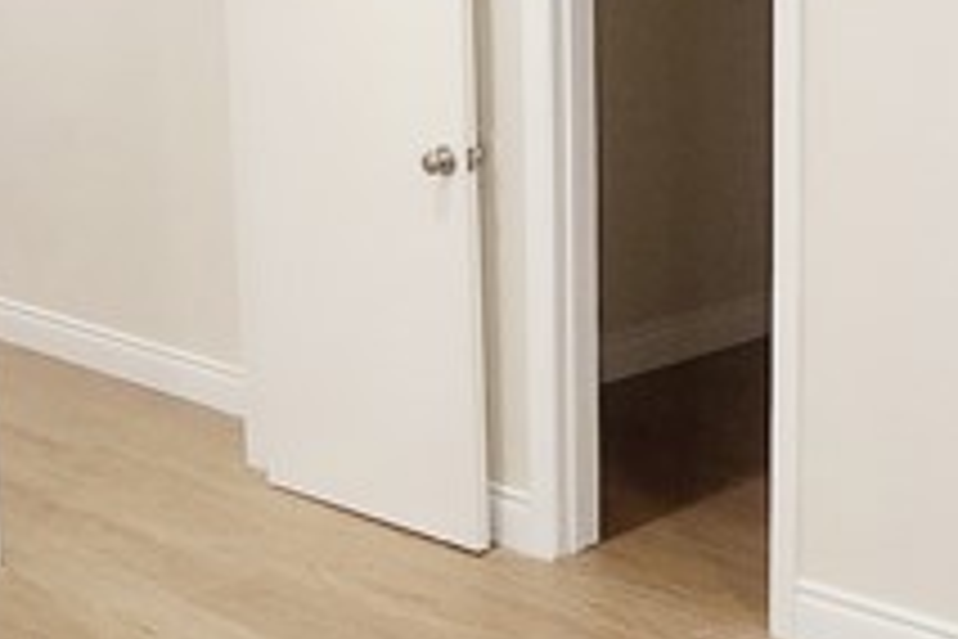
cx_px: 625
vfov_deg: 20.9
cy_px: 225
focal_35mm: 65
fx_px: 1730
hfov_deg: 30.8
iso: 160
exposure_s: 1/60
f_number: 2.2
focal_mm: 1.74
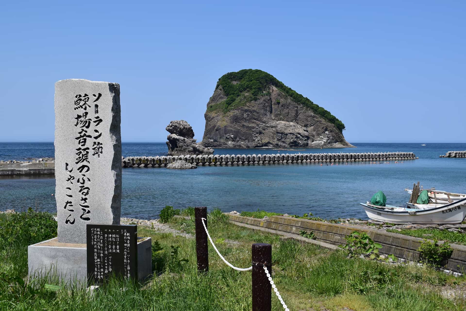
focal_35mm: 40
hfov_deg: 47.9
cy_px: 156
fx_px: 524
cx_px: 233
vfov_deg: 33.0
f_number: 9
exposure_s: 1/320
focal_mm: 27
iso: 100
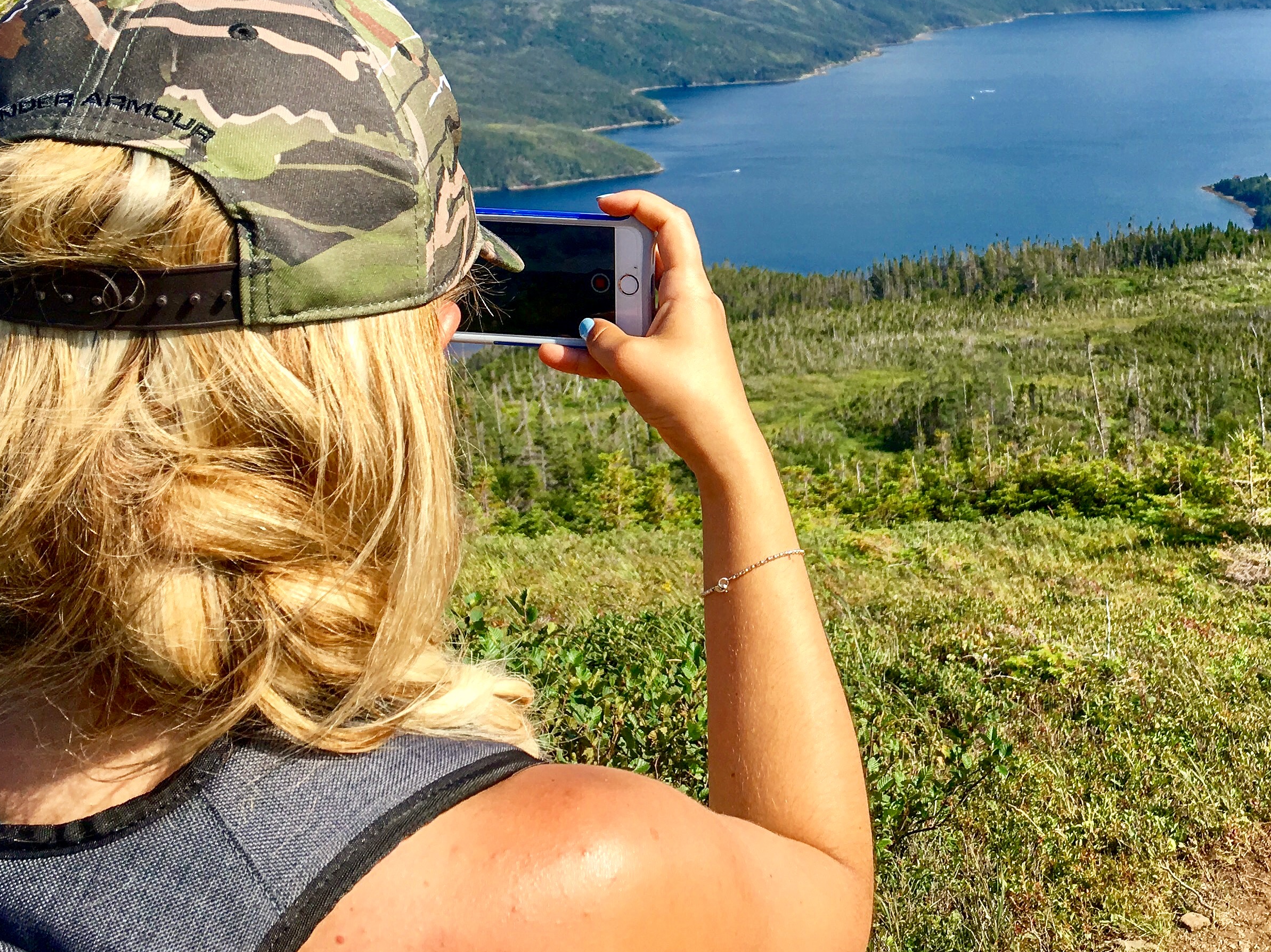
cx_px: 916
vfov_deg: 29.1
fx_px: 1799
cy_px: 209
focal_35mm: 49
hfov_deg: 38.2
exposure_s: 1/1068
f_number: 2.2
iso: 25
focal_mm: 4.15
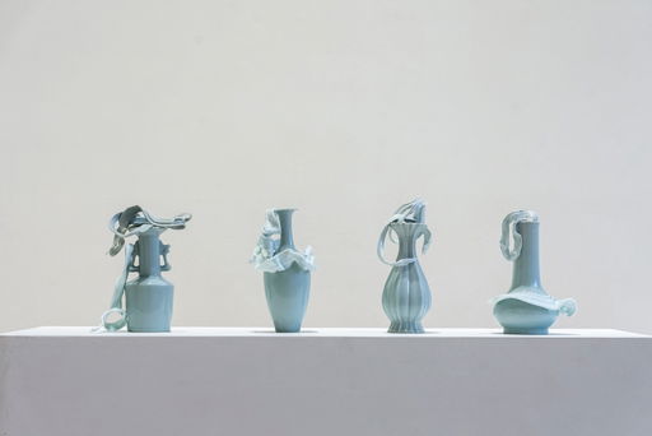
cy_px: 218
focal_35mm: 70
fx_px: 1268
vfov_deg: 19.5
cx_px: 326
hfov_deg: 28.8
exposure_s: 1/200
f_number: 7.1
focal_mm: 70
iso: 2500
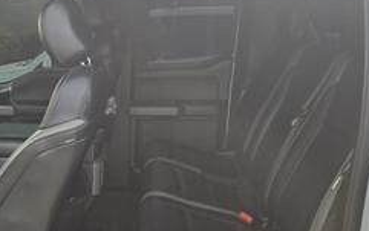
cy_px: 168
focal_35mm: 51
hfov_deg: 35.4
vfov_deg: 25.1
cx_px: -8
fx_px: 513
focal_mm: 5.4
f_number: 1.8
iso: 25
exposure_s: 1/354
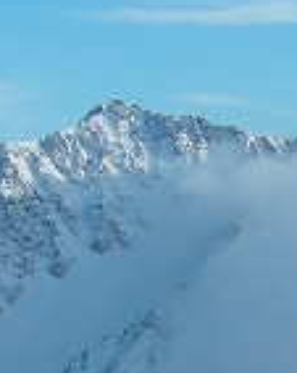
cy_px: 653
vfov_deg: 6.4
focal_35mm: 295
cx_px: 678
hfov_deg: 5.1
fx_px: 3252
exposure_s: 1/513
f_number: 4
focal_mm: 6.3
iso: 50
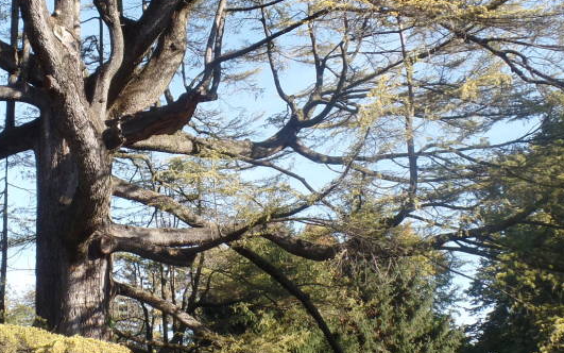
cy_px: 188
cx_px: 143
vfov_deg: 27.4
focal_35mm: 47
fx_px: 723
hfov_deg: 41.4
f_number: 3.5
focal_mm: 4.1
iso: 80
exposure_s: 1/180
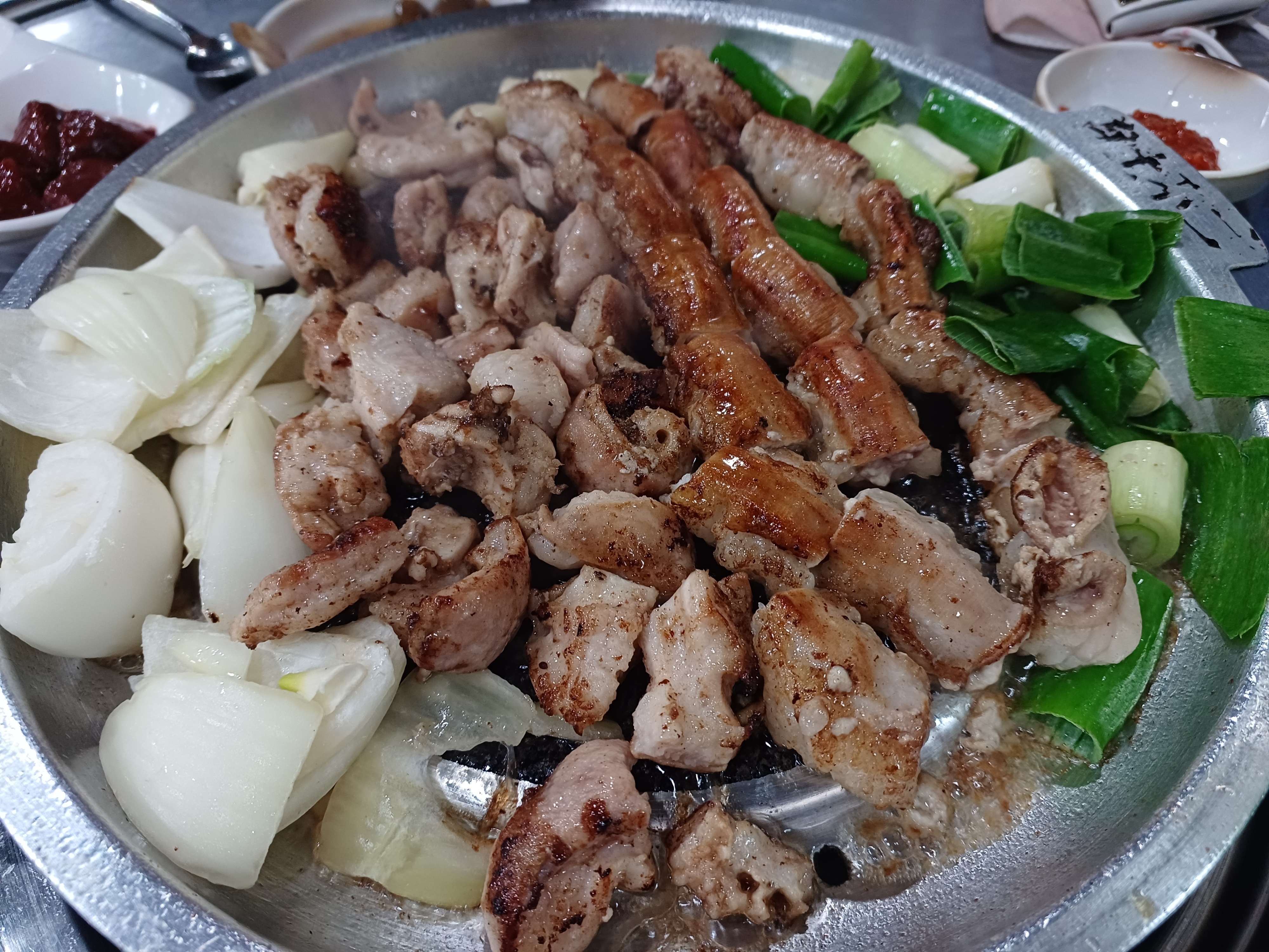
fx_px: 843
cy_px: 476
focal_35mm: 23
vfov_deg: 58.9
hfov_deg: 73.9
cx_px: 634
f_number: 1.8
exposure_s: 1/24
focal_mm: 5.06
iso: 250
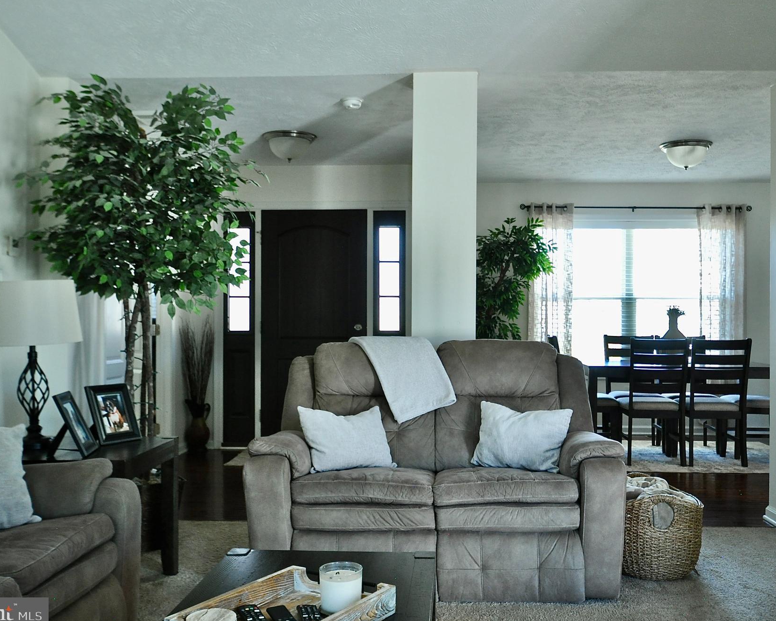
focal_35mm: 35
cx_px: 427
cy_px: 310
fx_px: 804
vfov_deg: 42.2
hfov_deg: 51.4
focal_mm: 20
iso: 800
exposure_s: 1/40
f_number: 4.5
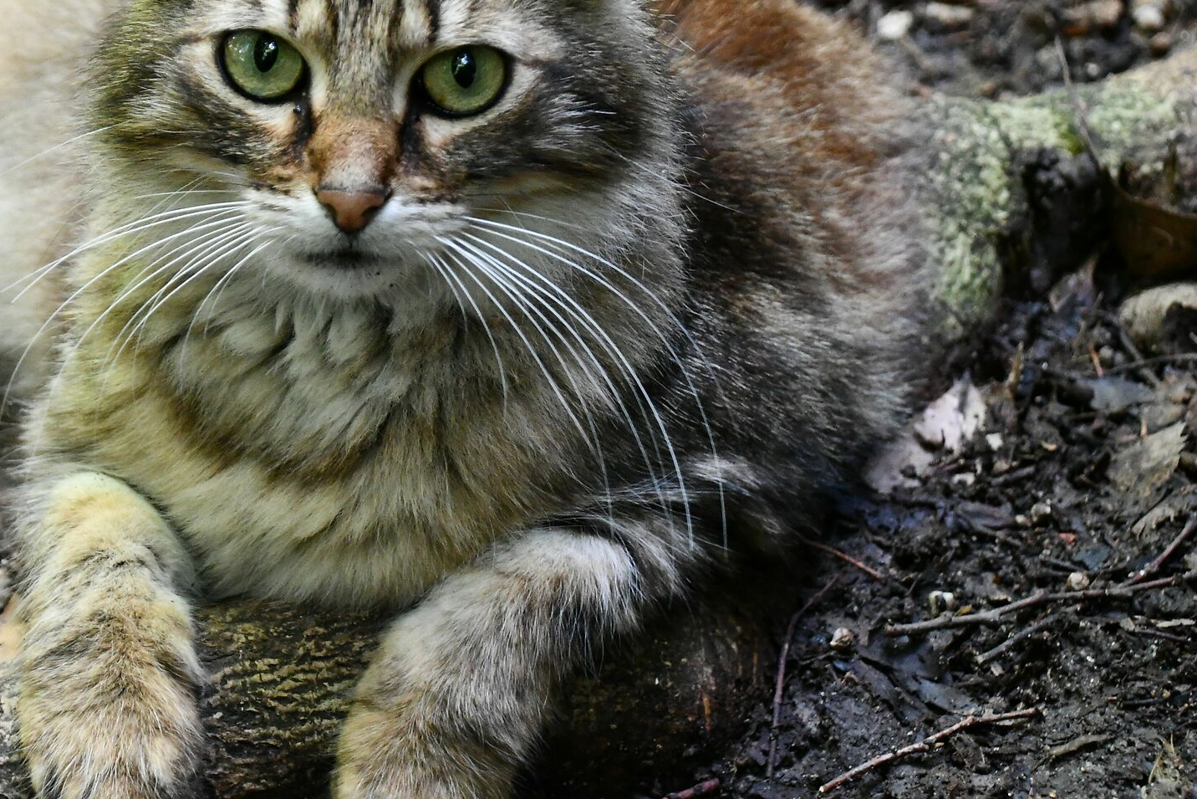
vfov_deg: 7.8
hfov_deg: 11.7
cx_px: 329
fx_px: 5852
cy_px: 244
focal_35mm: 176
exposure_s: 1/80
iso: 3200
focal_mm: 70
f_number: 5
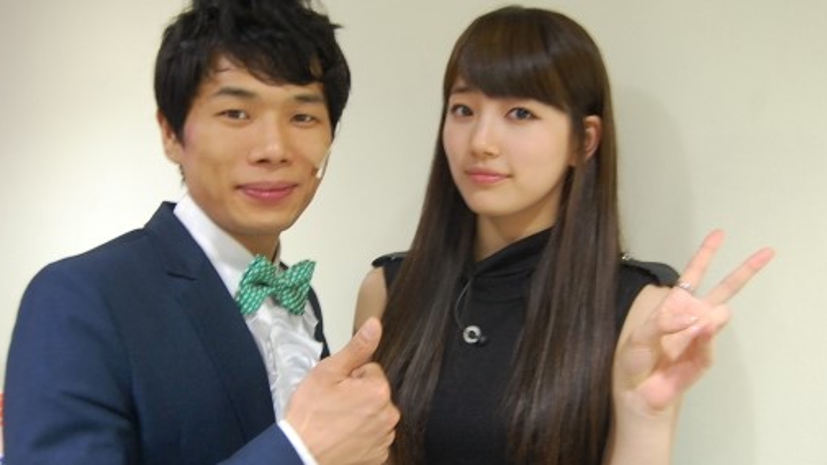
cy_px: 220
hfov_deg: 49.4
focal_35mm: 41
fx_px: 899
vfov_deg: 29.0
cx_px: 408
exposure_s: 1/8
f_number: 4
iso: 1000
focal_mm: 24
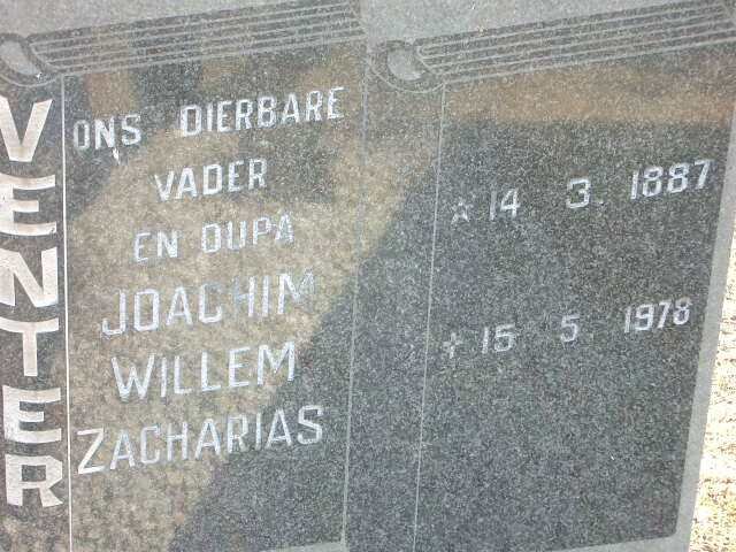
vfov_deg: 16.8
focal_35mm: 88
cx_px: 368
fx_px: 1871
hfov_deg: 22.3
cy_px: 276
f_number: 4.4
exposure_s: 1/40
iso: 100
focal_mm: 14.6
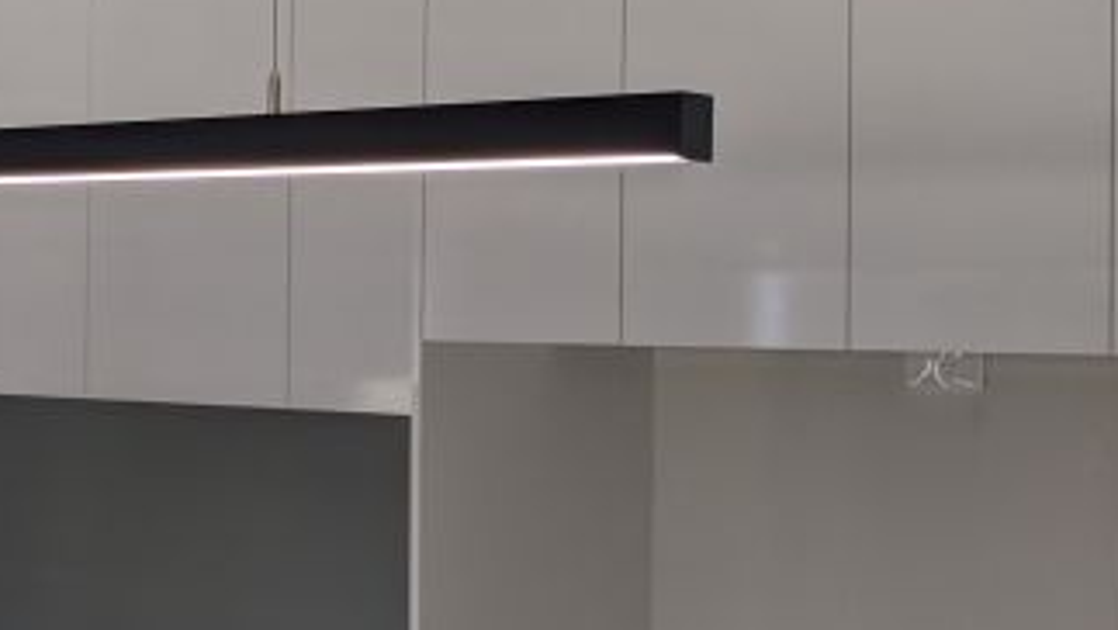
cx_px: -73
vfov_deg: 14.8
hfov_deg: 24.4
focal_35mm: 82
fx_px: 2432
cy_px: 289
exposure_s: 1/33.3
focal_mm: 4.38
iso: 74
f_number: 1.73
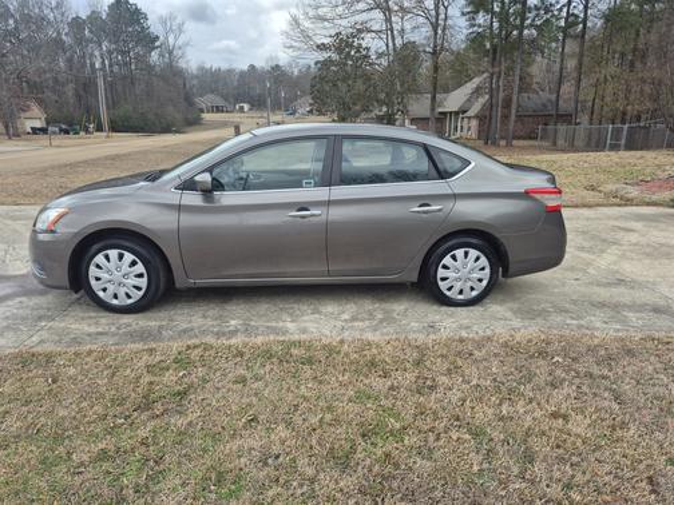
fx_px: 448
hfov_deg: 73.9
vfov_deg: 58.9
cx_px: 337
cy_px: 252
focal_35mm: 23
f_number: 1.8
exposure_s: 1/1144
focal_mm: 5.4
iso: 25
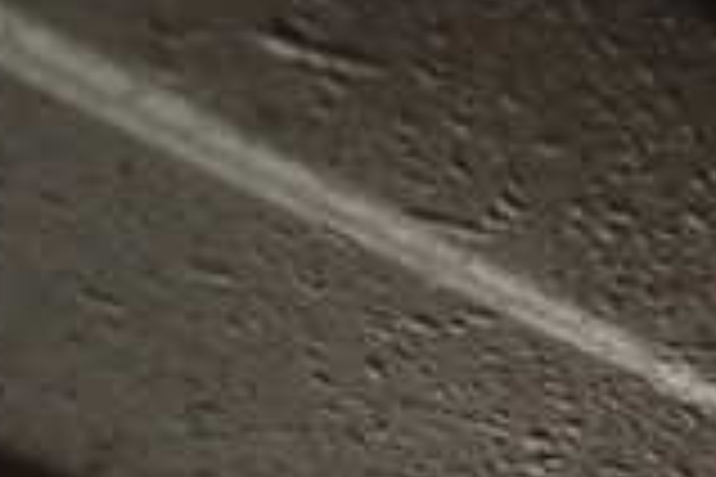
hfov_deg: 17.1
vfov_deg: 13.3
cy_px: 670
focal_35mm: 98
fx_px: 1949
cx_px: 1283
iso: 640
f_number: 2
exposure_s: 1/30
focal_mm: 4.5
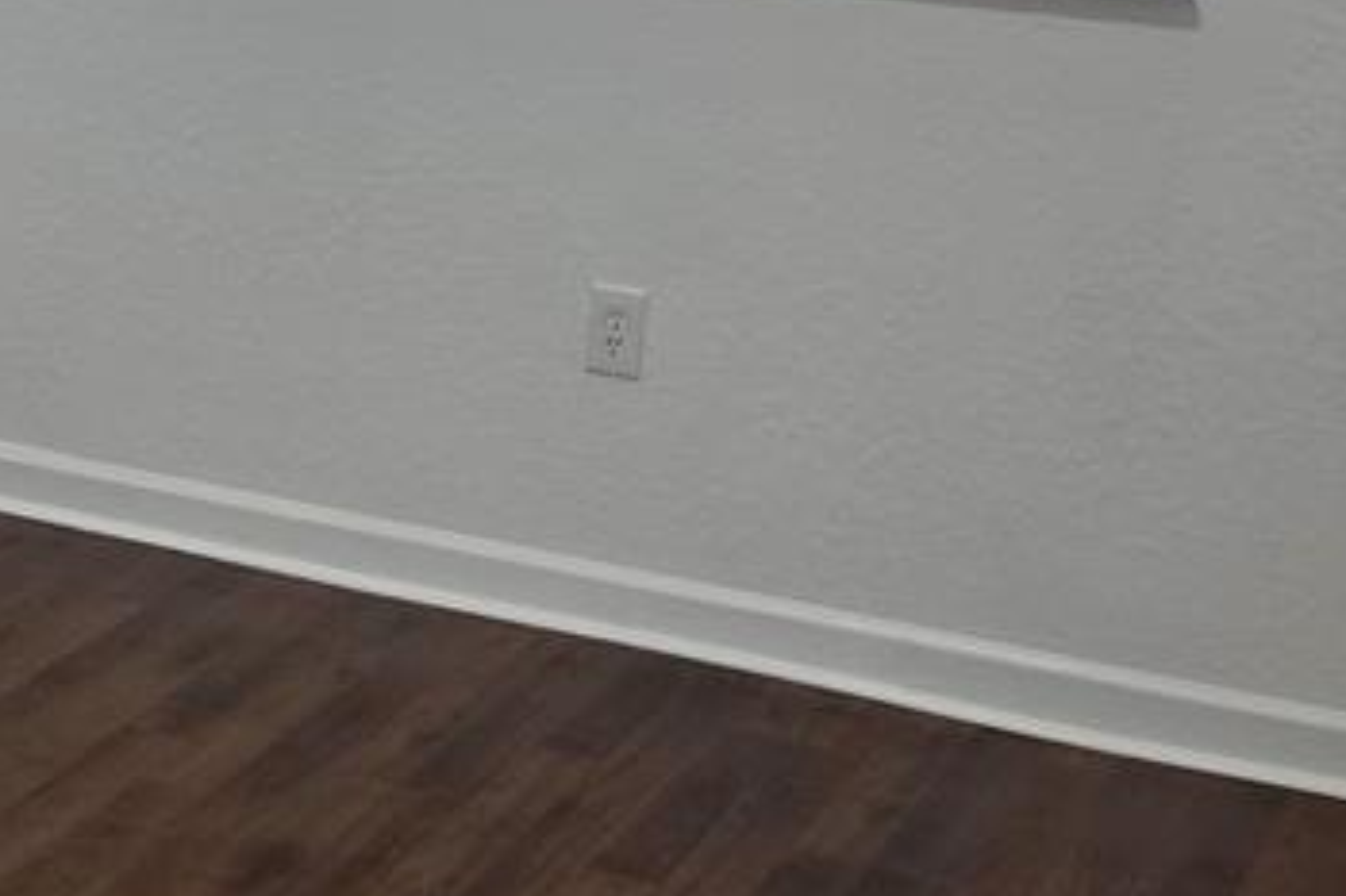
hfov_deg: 23.9
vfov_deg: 16.5
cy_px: 777
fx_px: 3064
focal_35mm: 82
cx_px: 62
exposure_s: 1/120
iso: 160
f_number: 1.8
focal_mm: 5.4
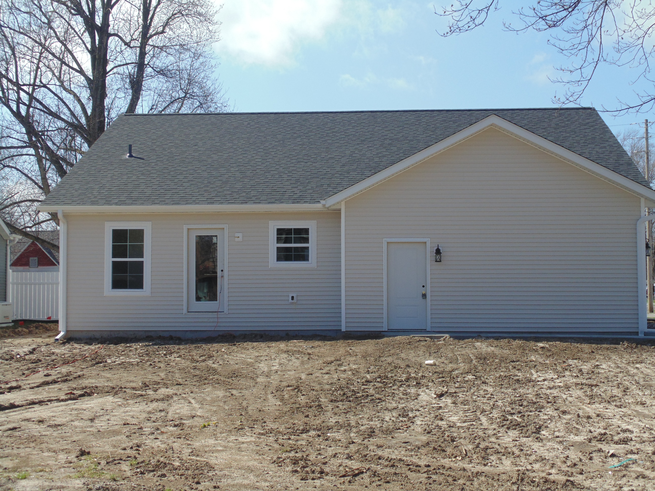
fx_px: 1003
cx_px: 328
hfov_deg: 36.2
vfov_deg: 27.5
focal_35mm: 53
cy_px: 246
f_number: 3.9
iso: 80
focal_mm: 9.5
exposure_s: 1/640
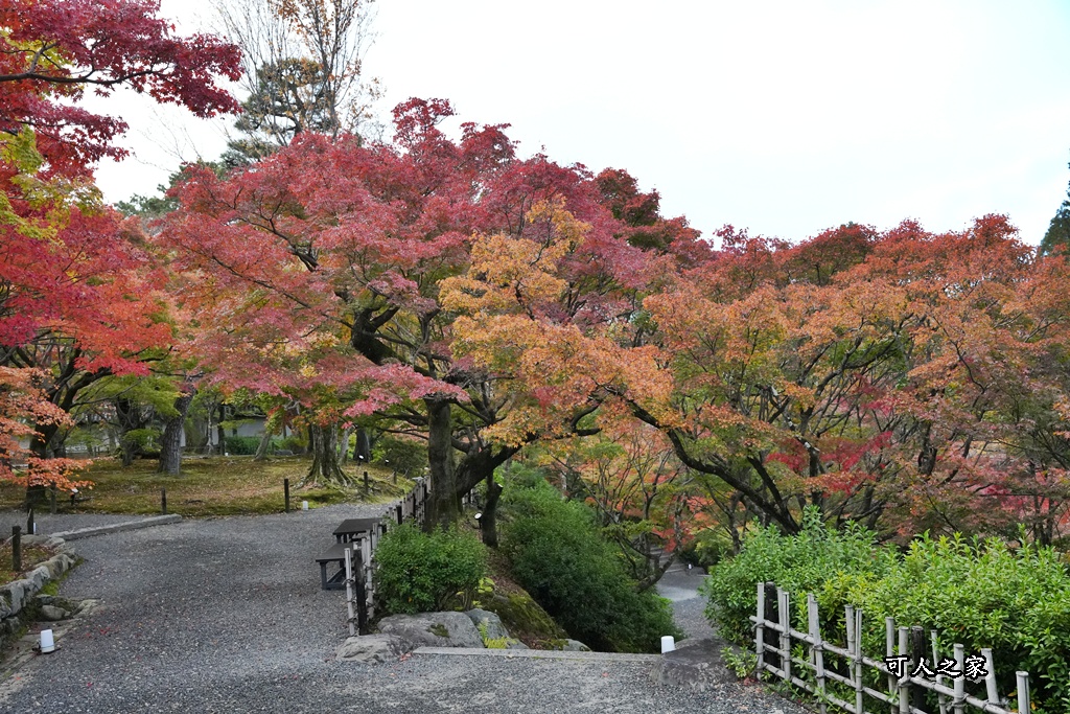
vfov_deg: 41.6
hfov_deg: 59.3
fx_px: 939
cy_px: 357
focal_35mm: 32
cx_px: 535
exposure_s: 1/500
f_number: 5
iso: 5000
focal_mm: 31.6
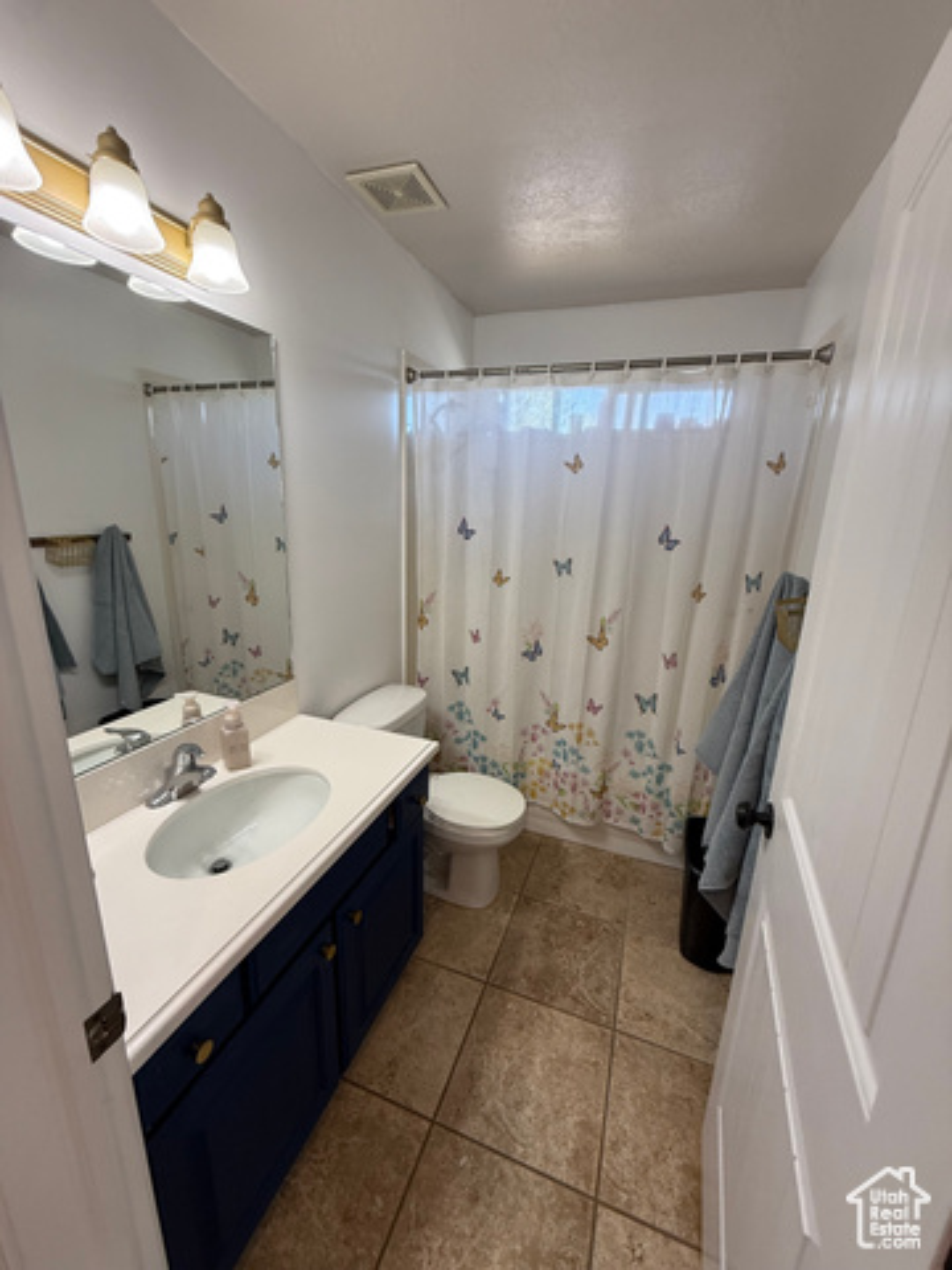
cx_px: 476
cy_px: 635
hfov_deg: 85.7
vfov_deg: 102.1
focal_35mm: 14
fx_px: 513
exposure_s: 1/120
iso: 100
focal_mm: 2.22
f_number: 2.2
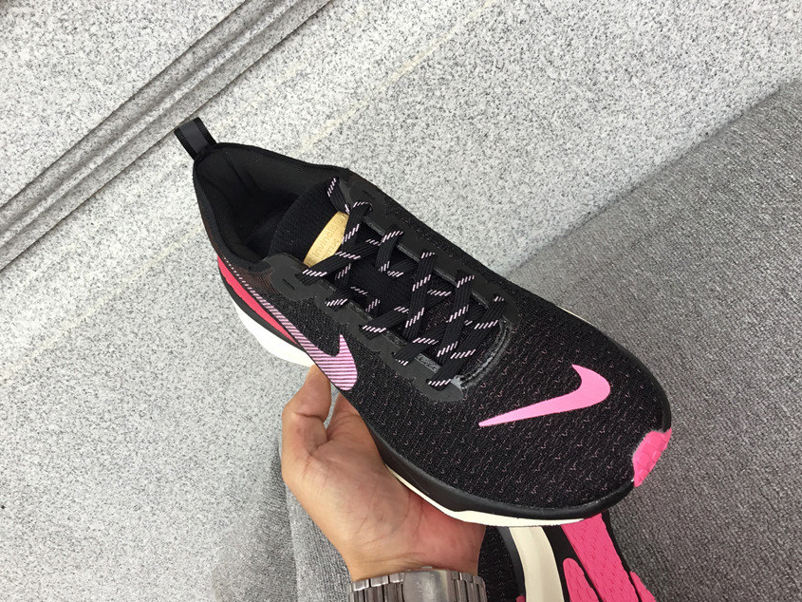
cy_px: 295
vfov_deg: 43.0
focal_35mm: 33
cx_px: 416
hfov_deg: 55.3
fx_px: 765
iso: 40
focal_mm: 3.3
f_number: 2.4
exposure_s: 1/100
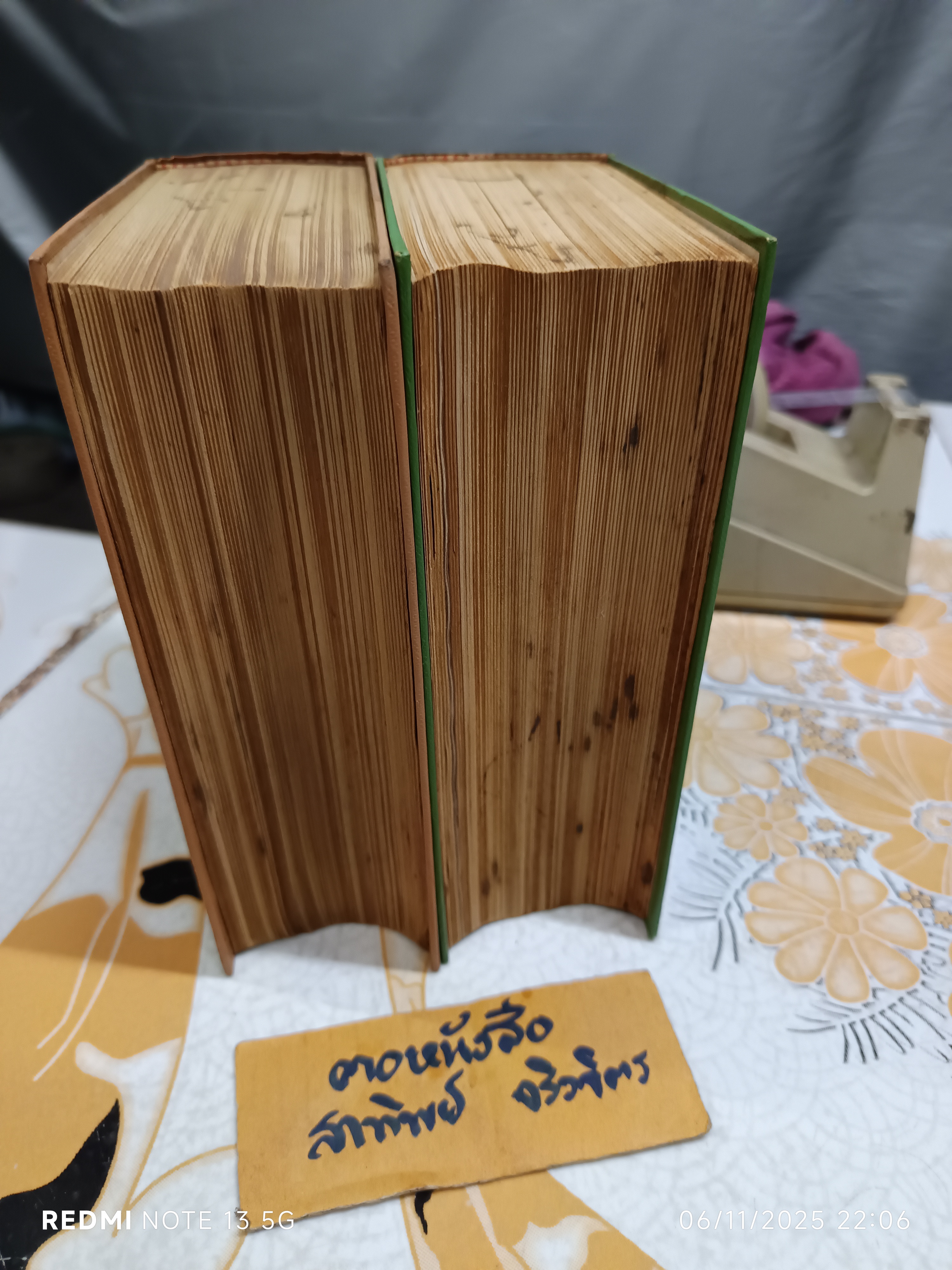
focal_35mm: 24
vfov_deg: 71.6
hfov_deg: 56.8
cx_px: 476
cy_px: 635
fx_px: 880
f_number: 1.7
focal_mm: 5.31
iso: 1193
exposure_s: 1/25
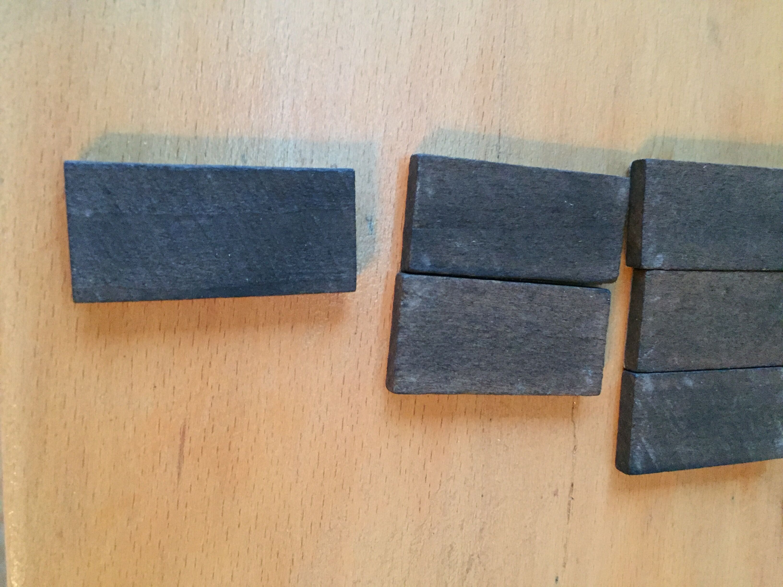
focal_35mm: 29
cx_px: 392
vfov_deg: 48.2
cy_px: 294
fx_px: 656
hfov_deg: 61.7
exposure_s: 1/17
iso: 400
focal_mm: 4.15
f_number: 2.2
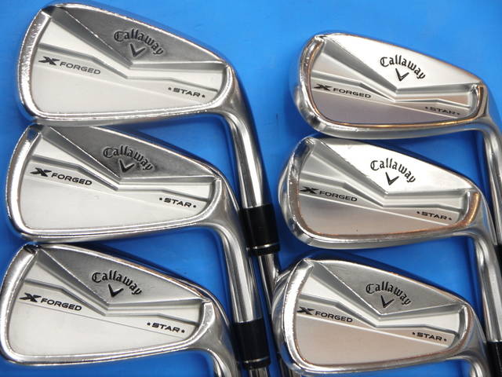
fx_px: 1131
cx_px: 251
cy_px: 188
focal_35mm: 78
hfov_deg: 25.0
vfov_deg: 18.9
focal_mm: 39
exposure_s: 1/80
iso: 320
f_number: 5.5
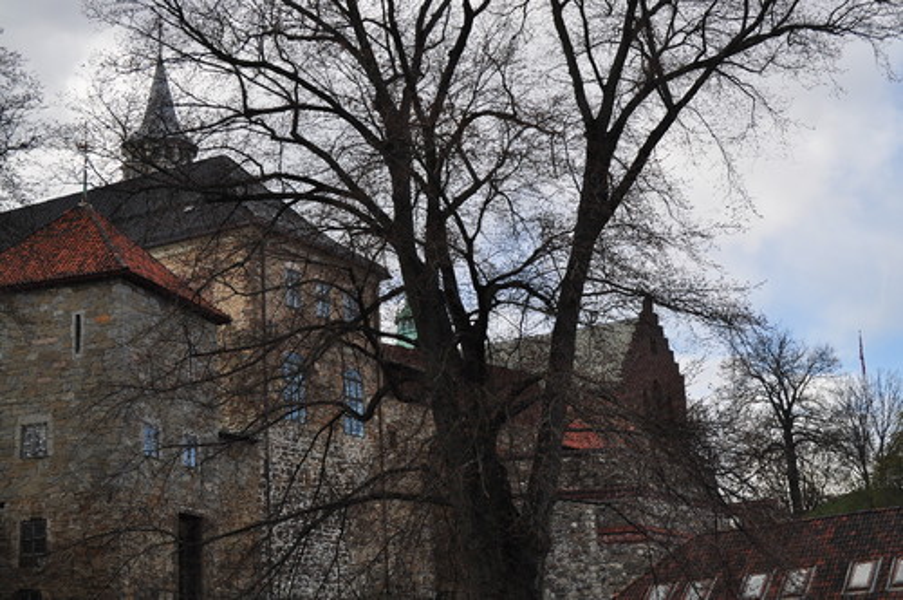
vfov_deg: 23.7
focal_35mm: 57
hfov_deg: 35.1
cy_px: 300
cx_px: 452
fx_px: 1428
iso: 280
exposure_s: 1/250
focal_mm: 38
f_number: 10
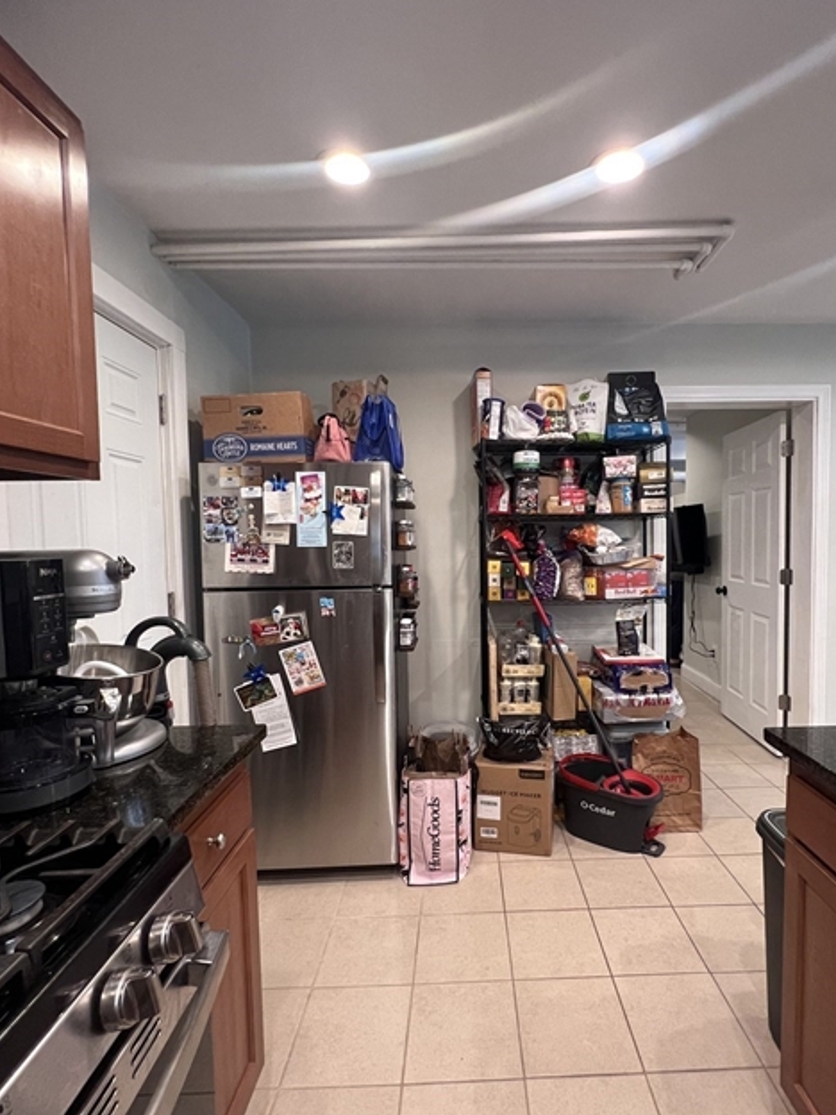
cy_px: 565
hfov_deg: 77.7
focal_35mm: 16
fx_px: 515
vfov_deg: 94.5
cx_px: 475
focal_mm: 1.57
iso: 200
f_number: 1.8
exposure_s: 1/60
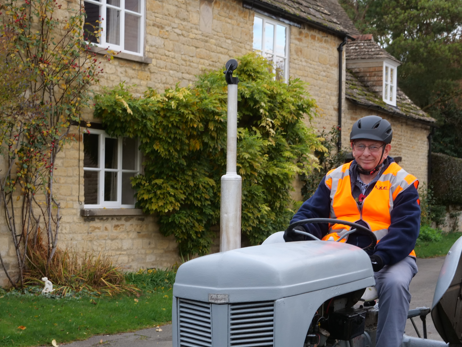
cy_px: 273
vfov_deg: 18.5
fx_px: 1054
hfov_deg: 24.7
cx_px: 238
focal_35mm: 79
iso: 200
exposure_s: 1/125
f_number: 3.3
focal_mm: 22
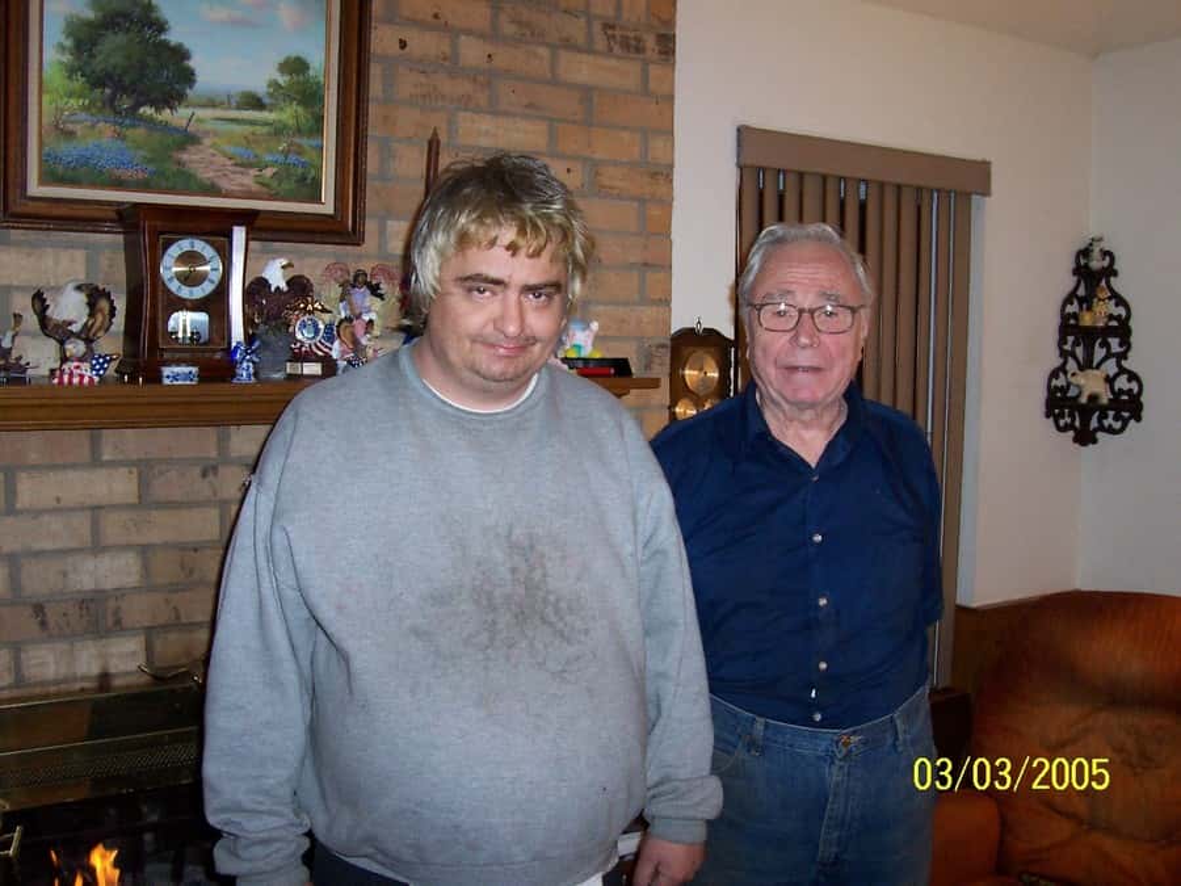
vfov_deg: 38.7
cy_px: 443
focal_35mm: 37
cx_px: 590
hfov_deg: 50.1
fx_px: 1262
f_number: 2.8
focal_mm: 5.6
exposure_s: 1/60
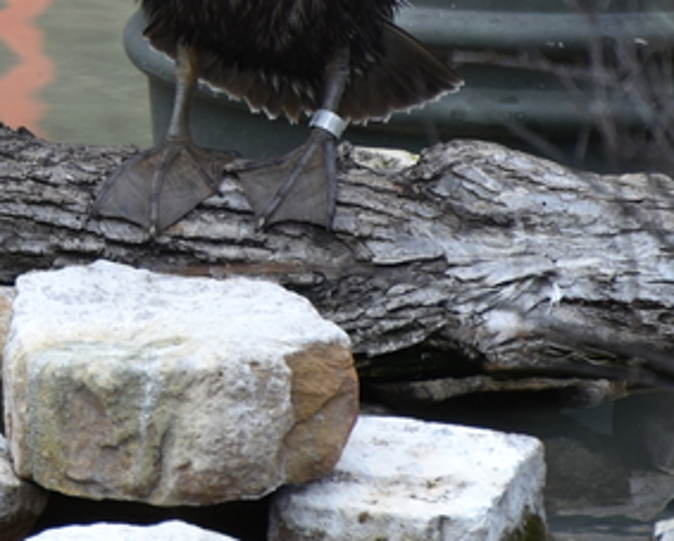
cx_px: -274
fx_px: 25400
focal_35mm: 1272
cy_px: -83
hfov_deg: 1.5
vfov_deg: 1.2
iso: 400
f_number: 5.6
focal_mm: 300
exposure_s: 1/640
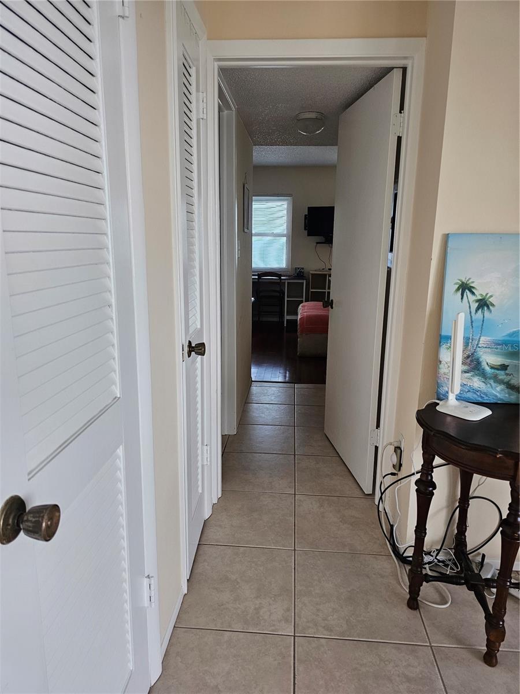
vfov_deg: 73.9
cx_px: 260
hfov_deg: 58.9
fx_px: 461
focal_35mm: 23
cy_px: 347
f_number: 1.7
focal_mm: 6.3
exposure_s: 1/180
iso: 125
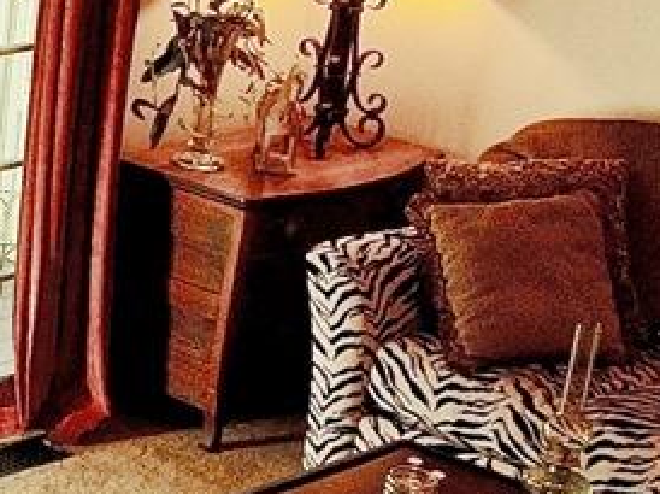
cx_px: -525
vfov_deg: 11.3
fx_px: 2496
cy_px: 241
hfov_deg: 13.5
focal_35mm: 131
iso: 50
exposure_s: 1/24
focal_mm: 4.28
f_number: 2.4
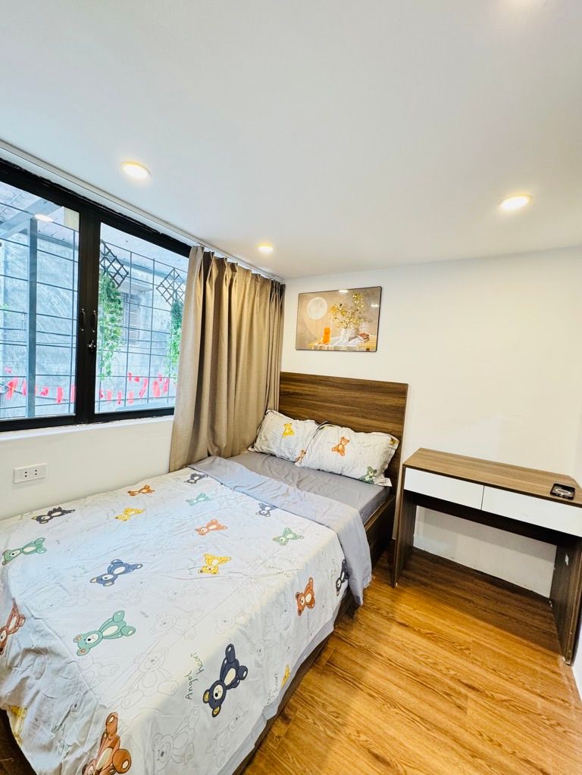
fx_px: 314
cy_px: 388
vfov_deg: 102.1
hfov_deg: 85.7
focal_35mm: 14
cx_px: 291
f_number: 2.2
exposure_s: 1/50
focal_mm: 2.22
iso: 160
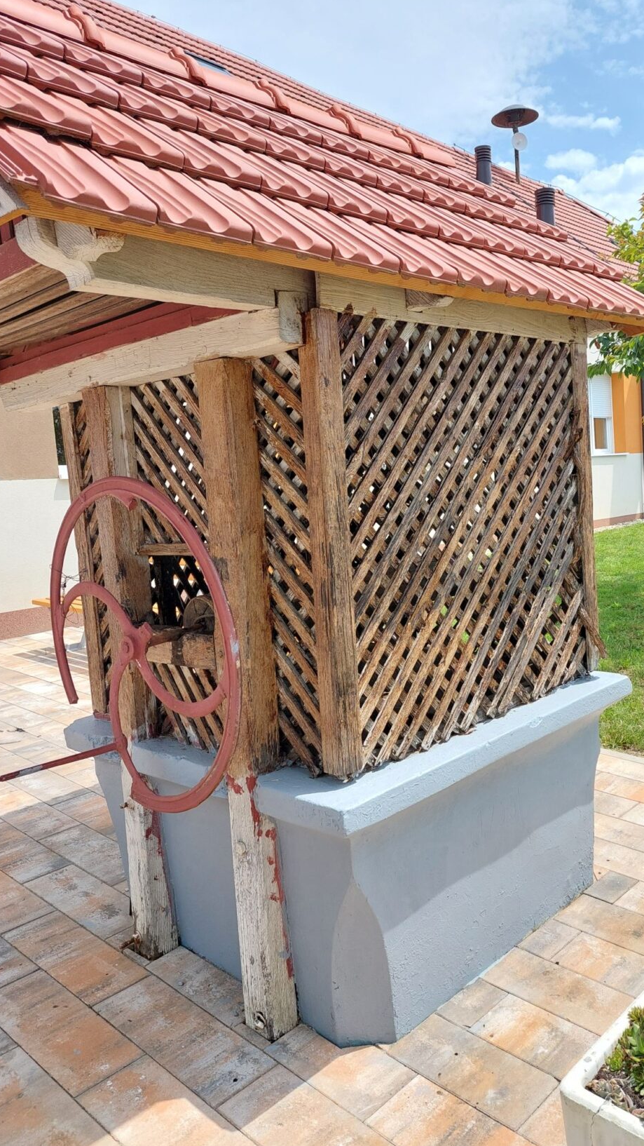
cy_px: 563
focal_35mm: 28
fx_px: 850
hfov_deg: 41.1
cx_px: 414
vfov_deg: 67.9
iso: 40
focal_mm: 5.23
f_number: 1.8
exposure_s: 1/1324
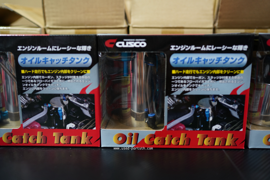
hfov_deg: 54.4
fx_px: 263
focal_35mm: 35
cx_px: 135
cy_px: 90
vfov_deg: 37.9
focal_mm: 35
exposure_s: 1/40
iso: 640
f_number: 2
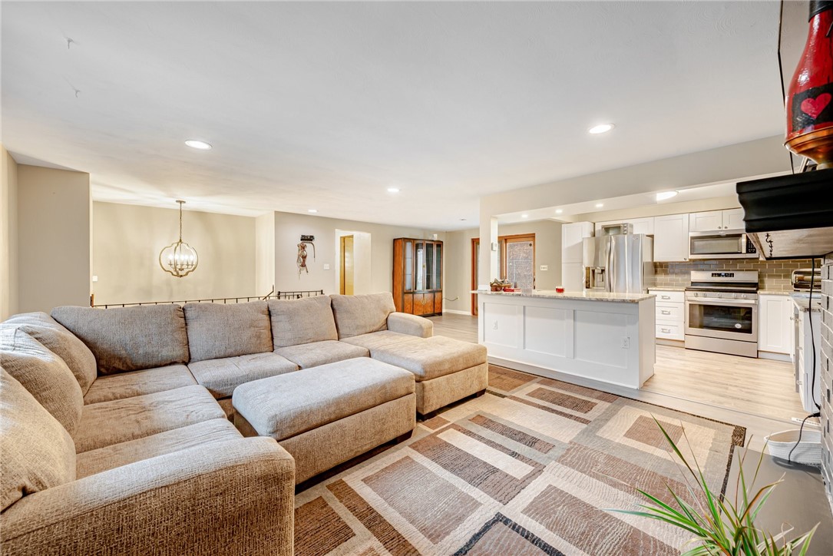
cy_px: 278
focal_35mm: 14
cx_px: 416
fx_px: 324
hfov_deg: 104.2
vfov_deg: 81.2
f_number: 11
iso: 50
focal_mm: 14
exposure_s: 1/2.5
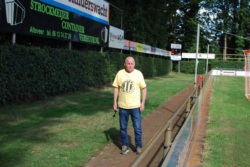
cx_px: 125
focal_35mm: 52
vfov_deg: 25.8
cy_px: 84
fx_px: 365
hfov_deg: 37.8
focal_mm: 35
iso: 200
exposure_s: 1/800
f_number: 3.5
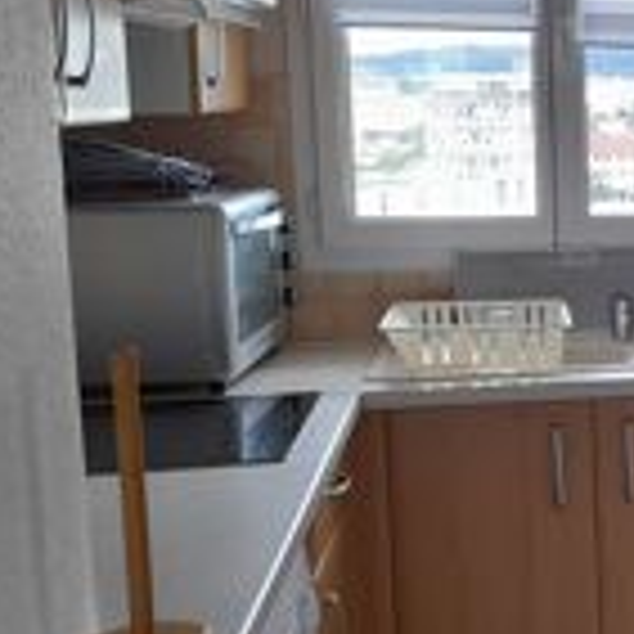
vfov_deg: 23.1
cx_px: 980
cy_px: 306
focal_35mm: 75
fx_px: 1554
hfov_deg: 19.7
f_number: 2
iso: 40
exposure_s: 1/60
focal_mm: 4.6
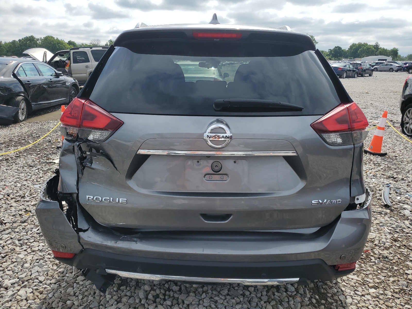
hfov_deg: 67.3
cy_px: 154
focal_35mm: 26
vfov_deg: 53.1
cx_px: 206
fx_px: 309
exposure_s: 1/3333
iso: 50
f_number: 1.5
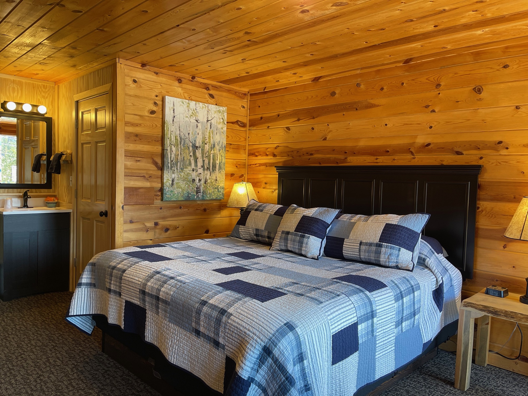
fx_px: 397
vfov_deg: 53.1
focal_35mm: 26
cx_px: 264
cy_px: 198
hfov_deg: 67.3
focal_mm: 5.1
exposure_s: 1/120
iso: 100
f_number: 1.6
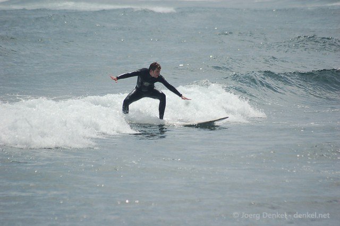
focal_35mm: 450
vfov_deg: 3.1
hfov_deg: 4.6
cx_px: 170
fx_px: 4248
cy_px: 113
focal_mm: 300
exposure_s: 1/2000
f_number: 6
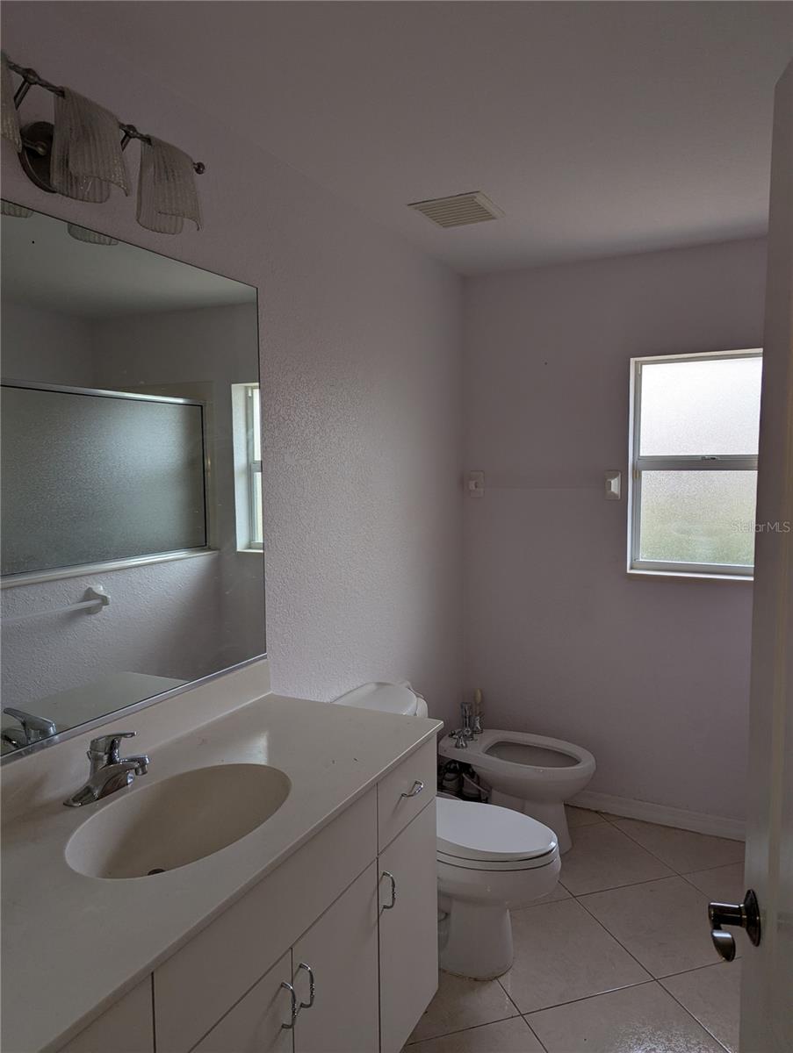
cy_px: 526
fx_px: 732
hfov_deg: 56.9
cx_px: 396
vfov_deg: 71.5
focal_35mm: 24
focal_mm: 6.81
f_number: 1.85
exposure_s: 1/118
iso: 79
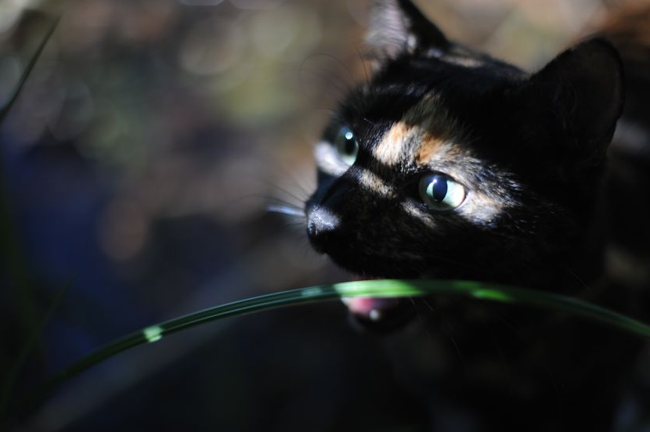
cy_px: 227
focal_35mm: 53
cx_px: 343
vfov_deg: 25.5
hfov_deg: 37.5
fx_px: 956
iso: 640
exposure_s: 1/8000
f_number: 1.4
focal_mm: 50
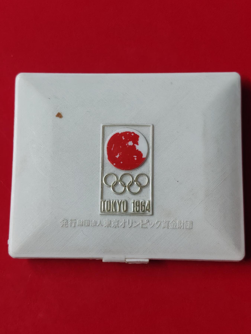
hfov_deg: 28.6
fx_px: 493
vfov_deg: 37.5
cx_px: 126
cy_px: 167
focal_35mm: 51
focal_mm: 4.84
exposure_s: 1/100
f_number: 1.88
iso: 965
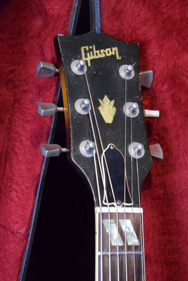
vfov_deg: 24.6
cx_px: 94
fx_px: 646
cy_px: 140
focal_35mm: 82
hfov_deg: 16.6
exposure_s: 1/50
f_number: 5.6
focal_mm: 55
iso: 6400
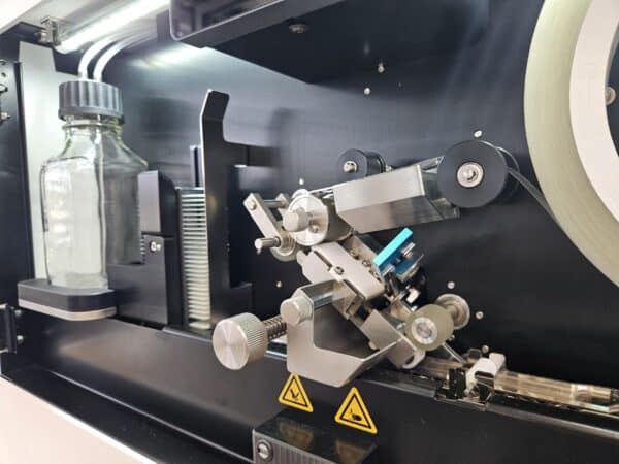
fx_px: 411
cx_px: 310
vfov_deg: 58.9
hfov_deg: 73.9
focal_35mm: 23
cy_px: 232
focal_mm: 5.4
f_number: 1.8
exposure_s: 1/100
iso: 160
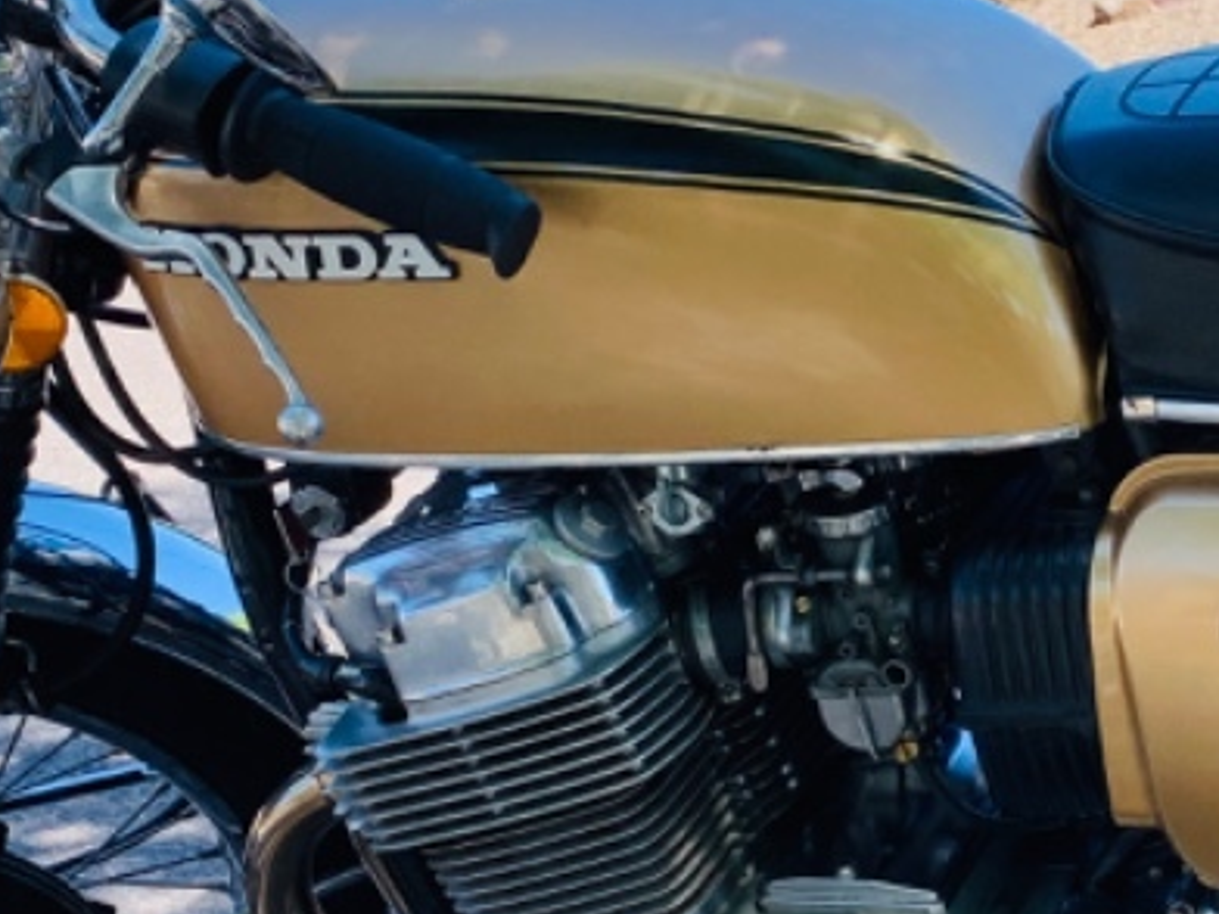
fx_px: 2993
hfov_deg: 22.4
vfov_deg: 17.3
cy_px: 553
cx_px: 1123
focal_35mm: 85
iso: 25
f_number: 1.8
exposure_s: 1/526
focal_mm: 4.25
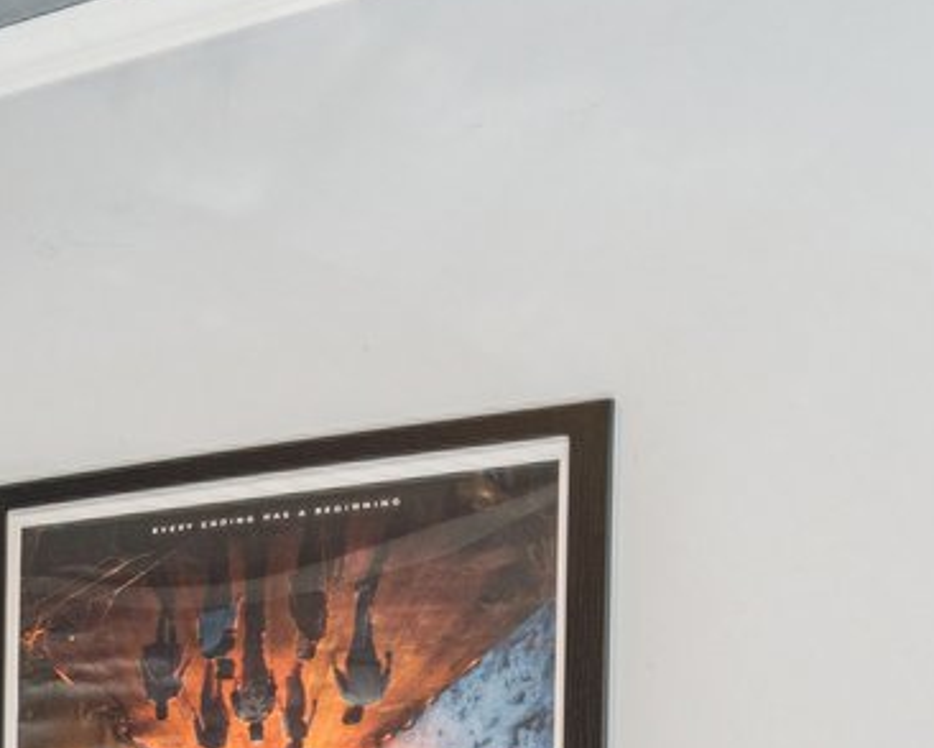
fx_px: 2323
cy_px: 971
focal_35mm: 84
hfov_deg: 13.8
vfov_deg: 17.2
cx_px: -1437
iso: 400
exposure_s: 1/13
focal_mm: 16
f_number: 6.3
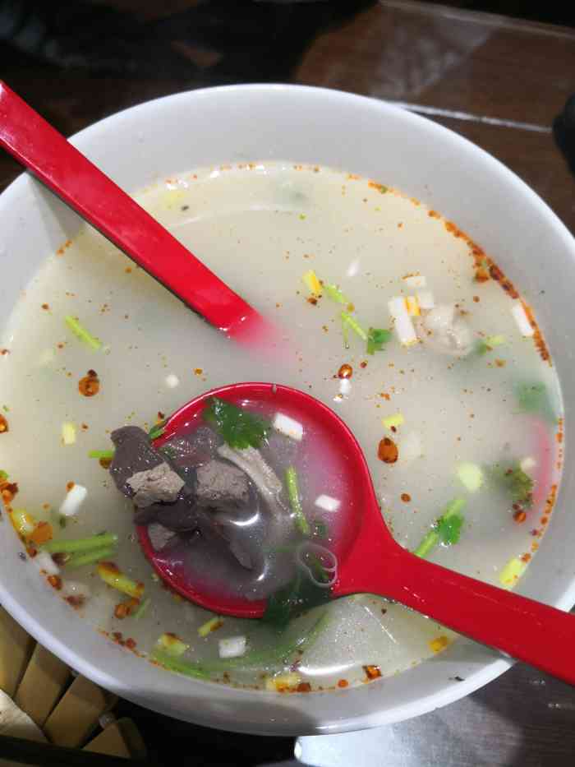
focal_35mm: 27
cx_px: 288
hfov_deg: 51.4
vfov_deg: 65.3
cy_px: 384
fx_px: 598
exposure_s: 1/120
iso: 64
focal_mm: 3.95
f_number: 1.6
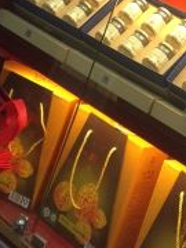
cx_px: 93
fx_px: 810
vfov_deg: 16.0
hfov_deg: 13.1
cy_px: -118
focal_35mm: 113
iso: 50
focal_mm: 4.15
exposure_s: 1/33
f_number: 2.2
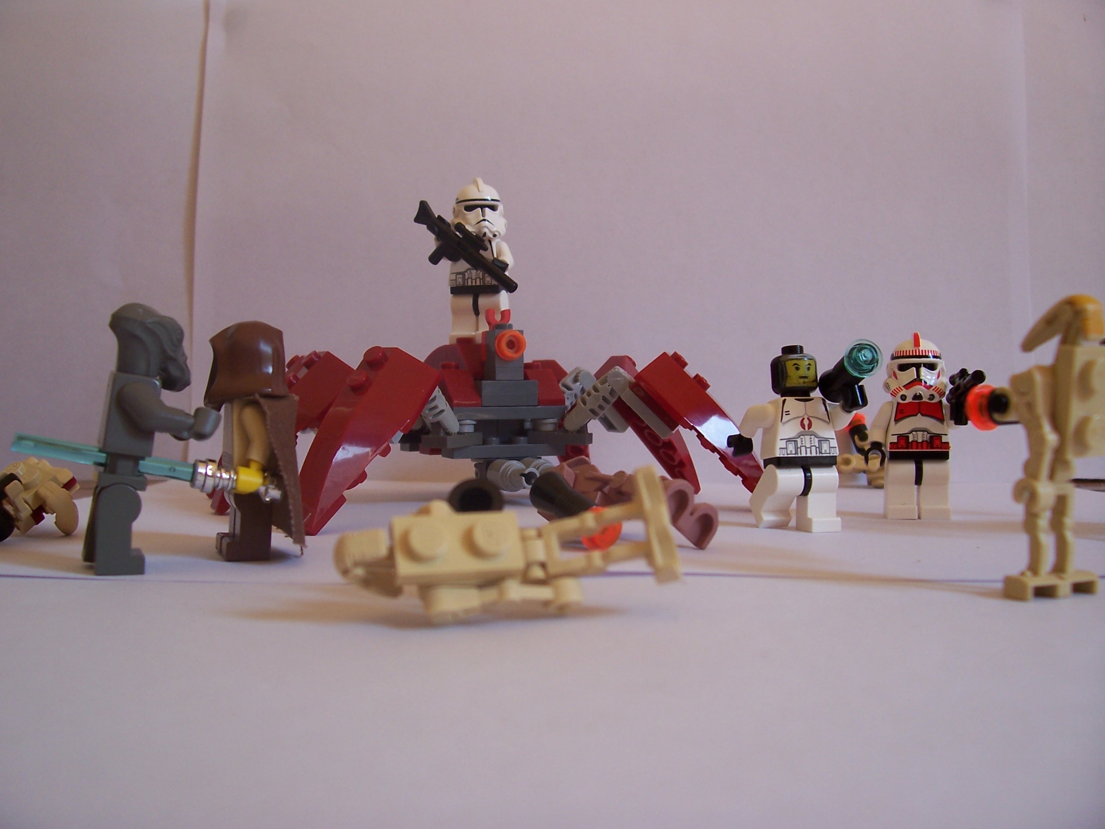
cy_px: 414
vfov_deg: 41.8
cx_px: 552
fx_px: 1085
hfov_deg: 54.0
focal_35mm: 34
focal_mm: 5.6
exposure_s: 1/45
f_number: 2.7
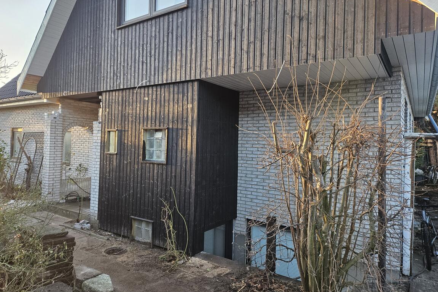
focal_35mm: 24
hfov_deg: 73.8
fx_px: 292
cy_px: 139
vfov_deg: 53.1
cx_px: 219
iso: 250
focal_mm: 5.4
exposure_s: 1/359
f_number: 1.8
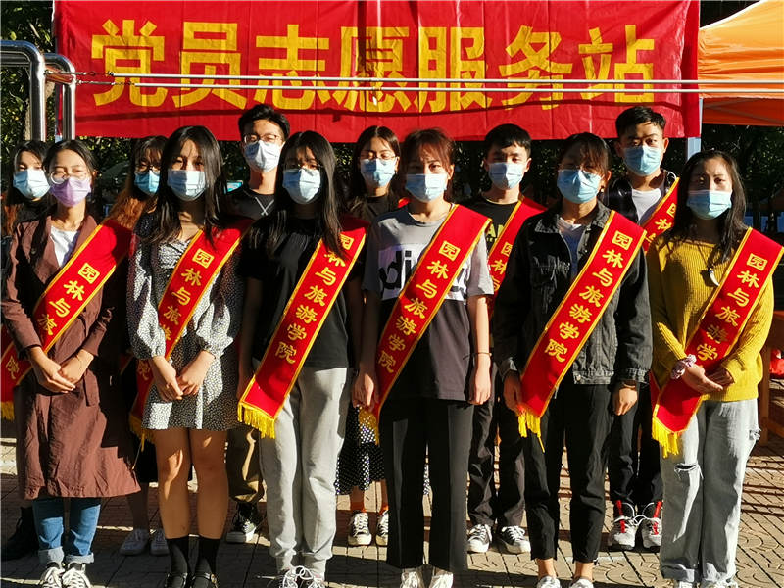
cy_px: 294
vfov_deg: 27.0
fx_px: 1223
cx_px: 392
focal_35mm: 54
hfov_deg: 35.5
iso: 50
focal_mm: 4.75
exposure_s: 1/1344
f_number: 1.8
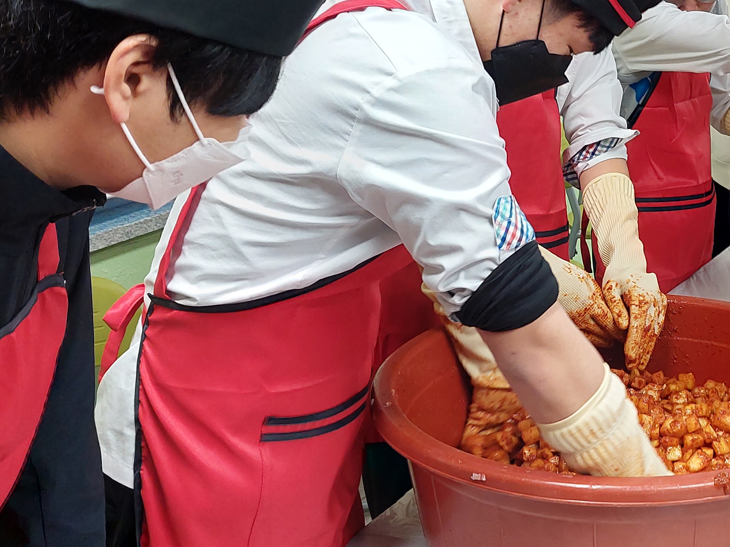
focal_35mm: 59
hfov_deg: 31.5
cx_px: 620
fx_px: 1244
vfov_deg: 24.8
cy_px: 217
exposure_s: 1/50
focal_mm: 5.23
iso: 125
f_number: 1.8
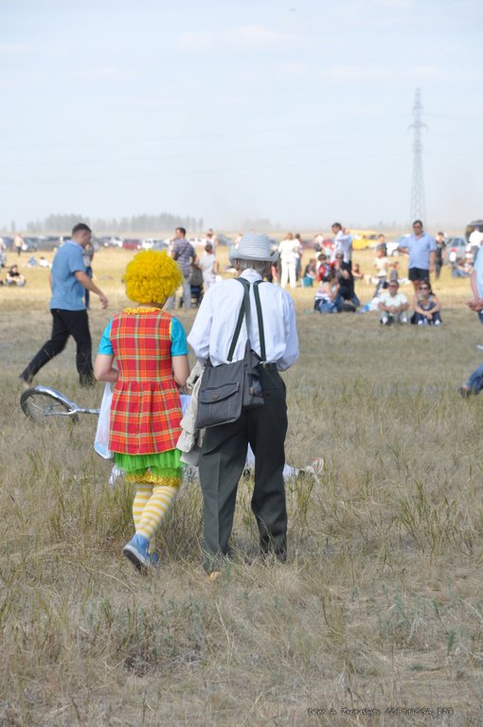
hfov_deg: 7.3
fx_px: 3783
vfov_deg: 11.0
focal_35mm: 188
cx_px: 242
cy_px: 364
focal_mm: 125
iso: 200
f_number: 8
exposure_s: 1/80
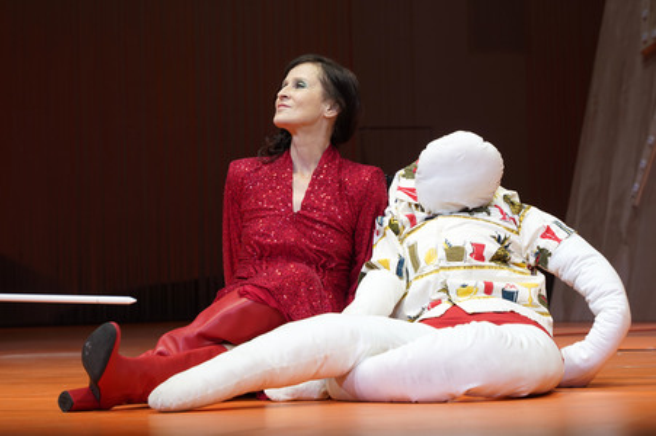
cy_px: 218
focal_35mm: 97
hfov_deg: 21.0
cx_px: 328
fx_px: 1766
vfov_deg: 14.1
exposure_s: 1/160
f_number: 6.3
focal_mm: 97
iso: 800
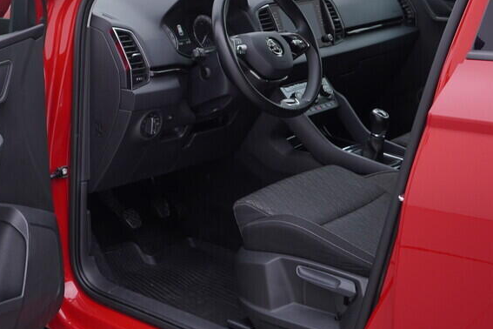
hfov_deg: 30.1
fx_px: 890
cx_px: 84
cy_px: 94
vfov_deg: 20.8
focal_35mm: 65
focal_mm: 24
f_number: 3.5
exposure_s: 1/60
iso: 125
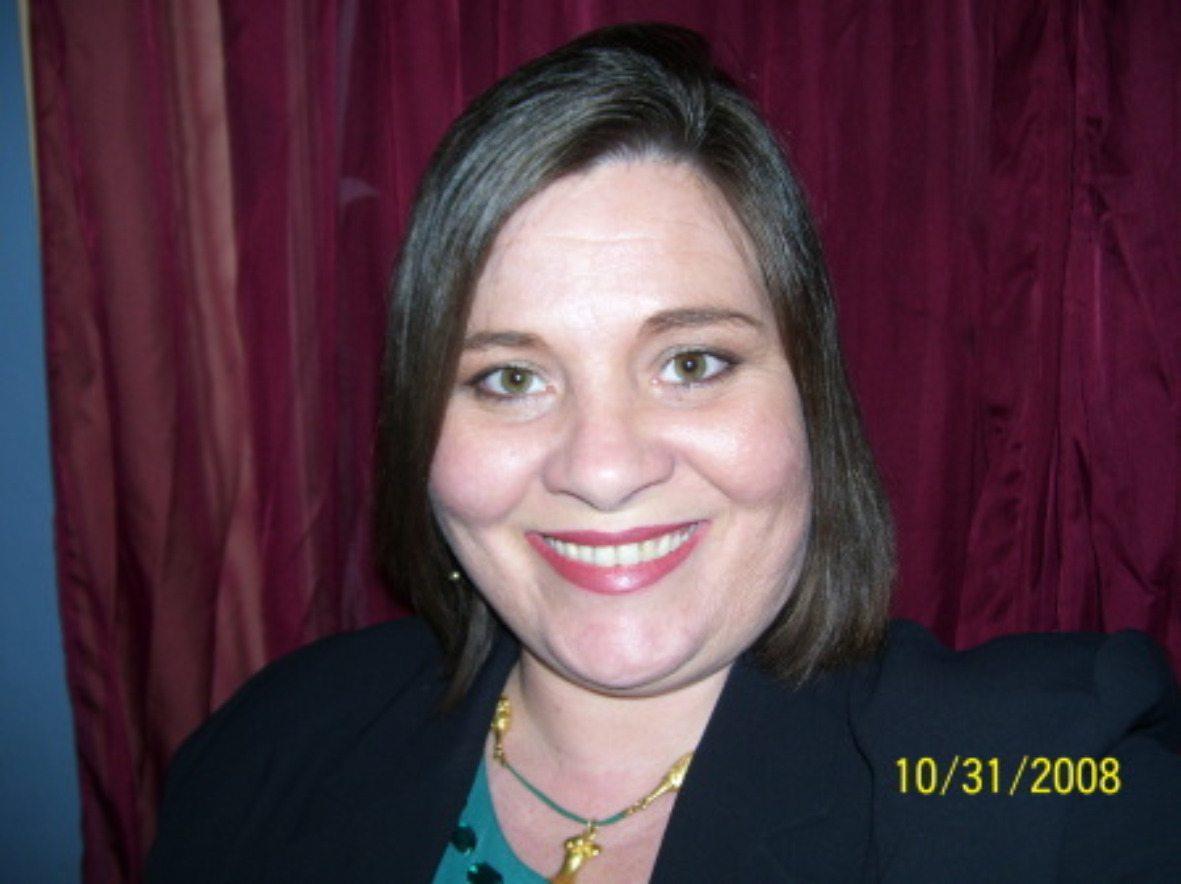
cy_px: 442
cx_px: 590
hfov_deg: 50.2
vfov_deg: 38.6
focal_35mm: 37
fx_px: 1262
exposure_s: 1/60
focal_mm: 6
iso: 80
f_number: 2.7
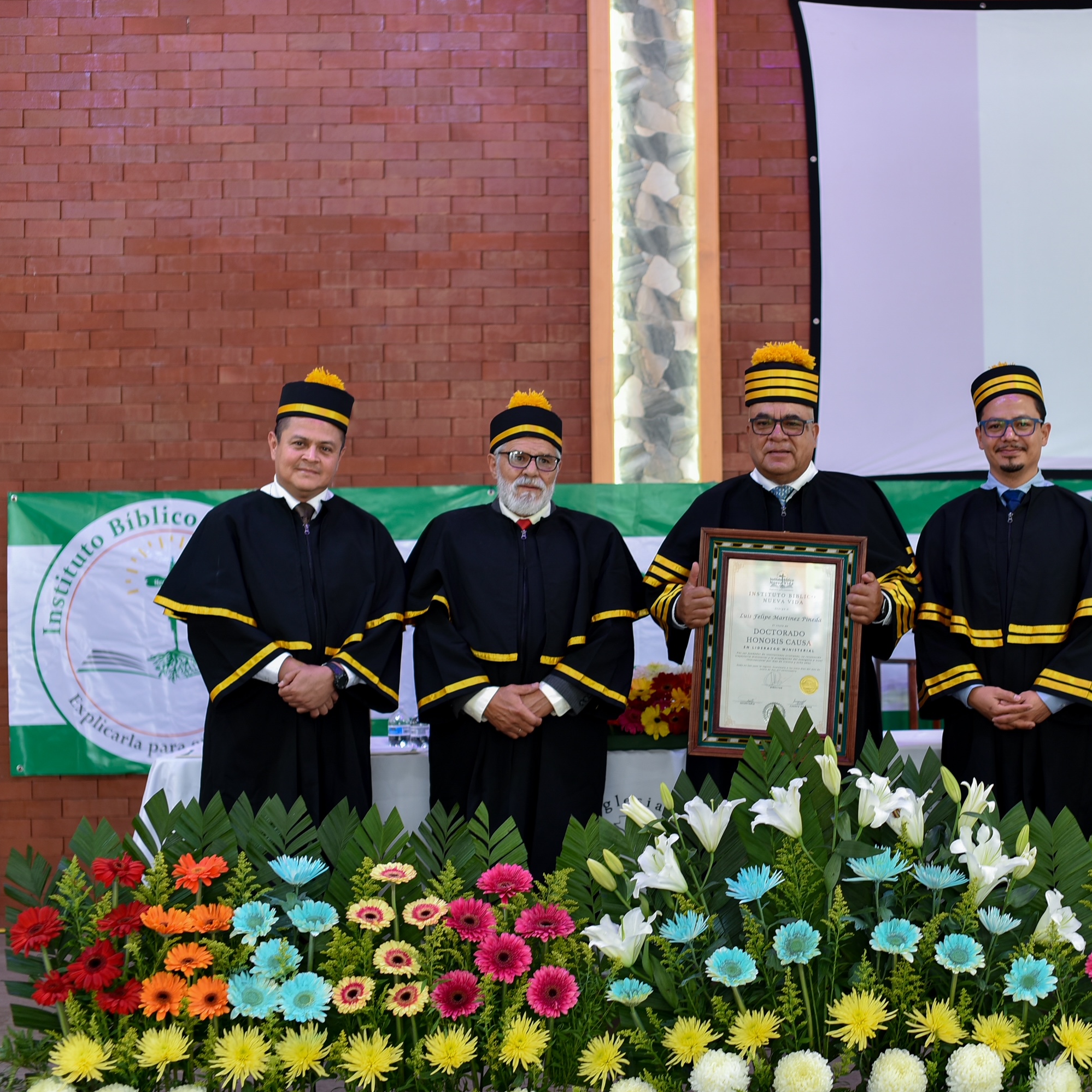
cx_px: 747
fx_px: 2284
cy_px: 546
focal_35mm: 64
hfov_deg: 26.7
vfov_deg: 26.9
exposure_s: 1/100
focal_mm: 50
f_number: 2.8
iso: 200
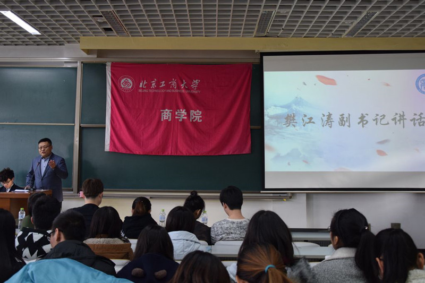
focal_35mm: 33
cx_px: 212
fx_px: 389
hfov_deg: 57.2
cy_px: 142
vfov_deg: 40.0
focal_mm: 22
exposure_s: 1/60
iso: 800
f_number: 4
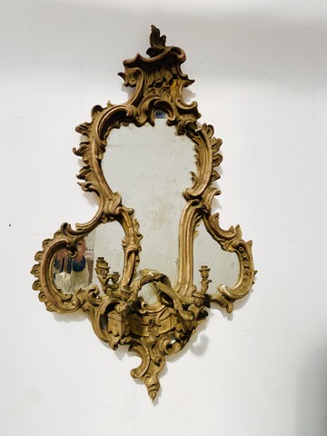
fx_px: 327
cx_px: 164
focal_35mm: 26
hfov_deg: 53.1
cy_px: 218
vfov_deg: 67.3
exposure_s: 1/119
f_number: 1.8
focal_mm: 4.25
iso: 125
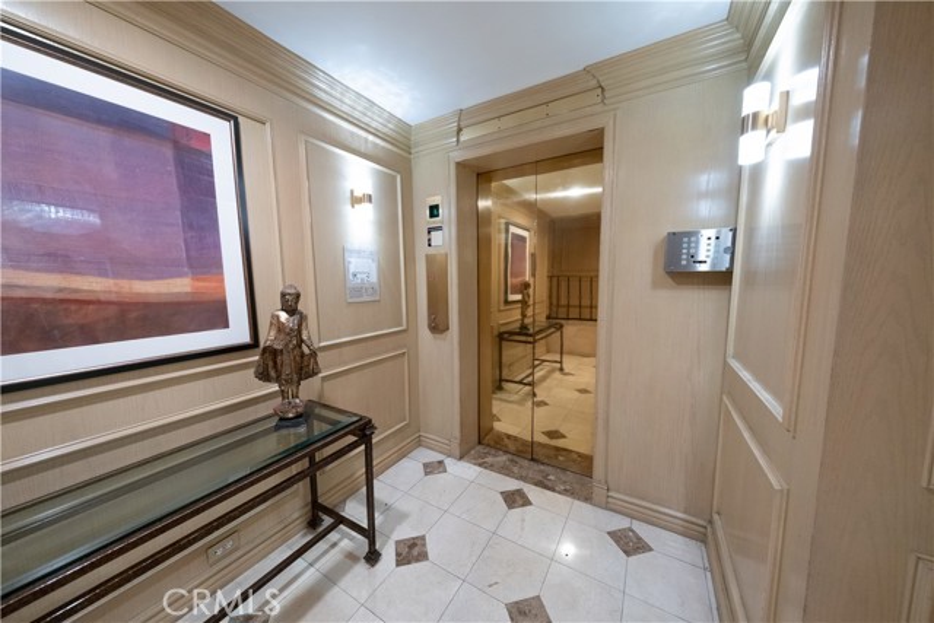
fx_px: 311
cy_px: 312
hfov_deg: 112.6
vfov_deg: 90.0
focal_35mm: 12
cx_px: 467
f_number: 2.8
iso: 800
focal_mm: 8
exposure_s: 1/55
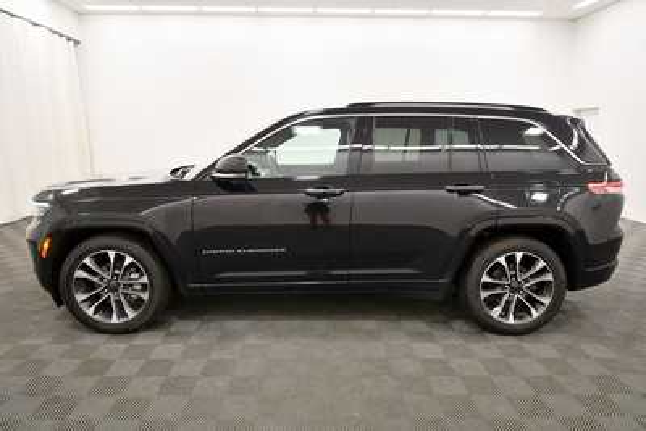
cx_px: 323
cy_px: 216
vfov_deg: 57.3
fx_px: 395
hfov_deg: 78.6
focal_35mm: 22
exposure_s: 1/125
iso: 1100
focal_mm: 15
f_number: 5
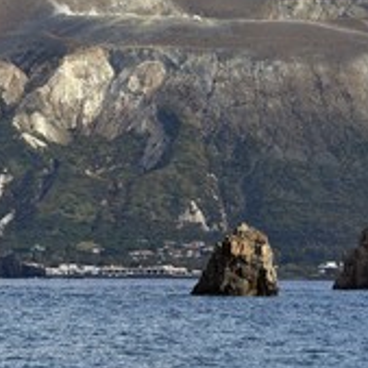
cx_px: 203
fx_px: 4835
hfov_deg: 4.4
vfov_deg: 4.4
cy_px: 100
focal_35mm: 402
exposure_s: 1/800
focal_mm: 190
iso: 200
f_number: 6.3
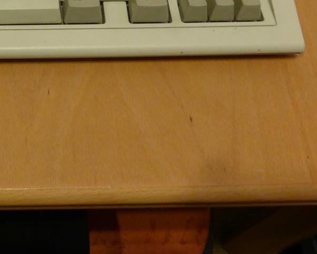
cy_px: 14
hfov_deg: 30.9
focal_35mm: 58
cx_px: 26
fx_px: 544
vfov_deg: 25.2
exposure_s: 1/8
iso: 400
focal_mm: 4.8
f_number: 3.4
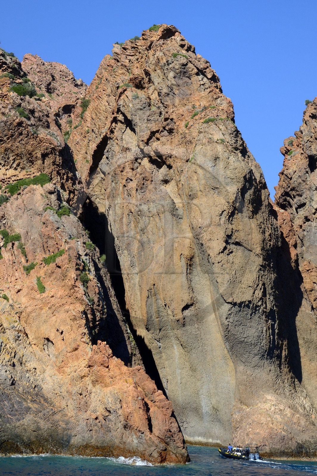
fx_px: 503
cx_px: 158
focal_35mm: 38
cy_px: 238
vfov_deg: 50.7
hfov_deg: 35.0
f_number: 11
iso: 400
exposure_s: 1/400
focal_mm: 38
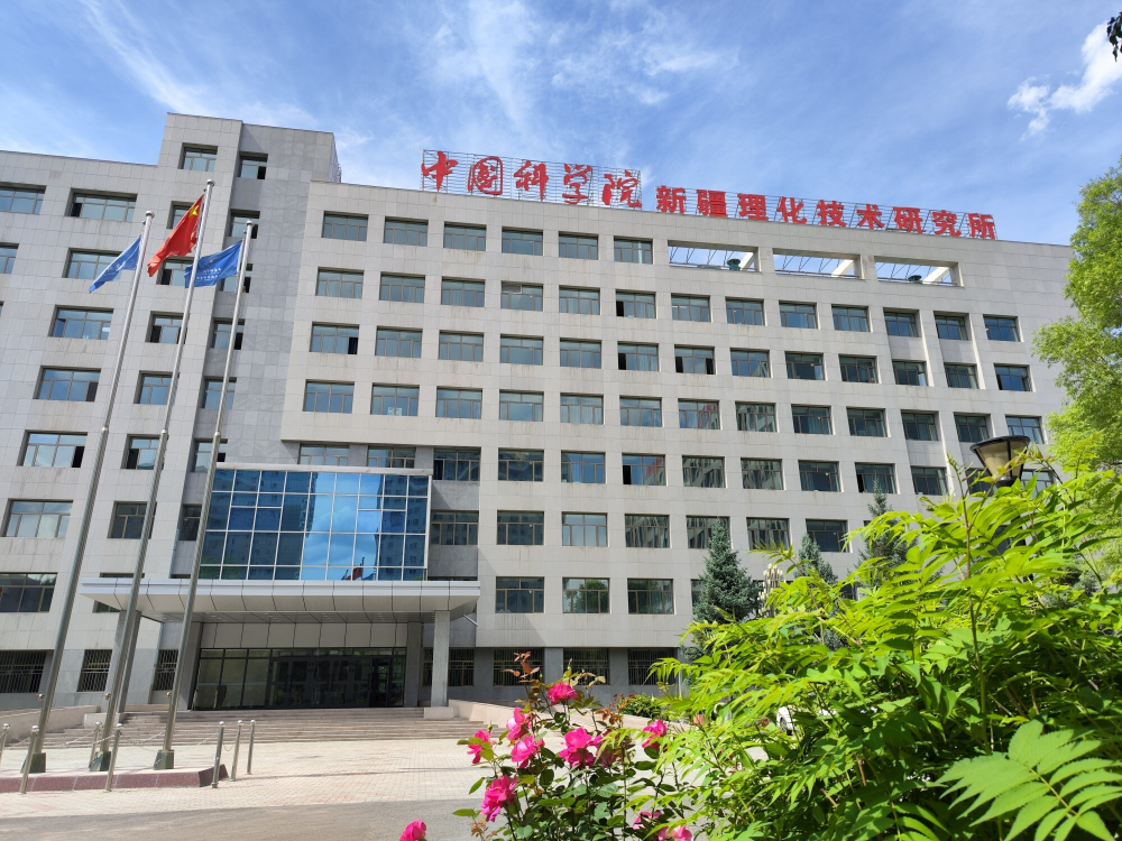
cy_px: 420
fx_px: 778
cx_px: 561
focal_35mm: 24
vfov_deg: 56.8
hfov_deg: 71.6
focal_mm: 6.92
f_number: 1.9
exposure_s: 1/1672
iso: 50
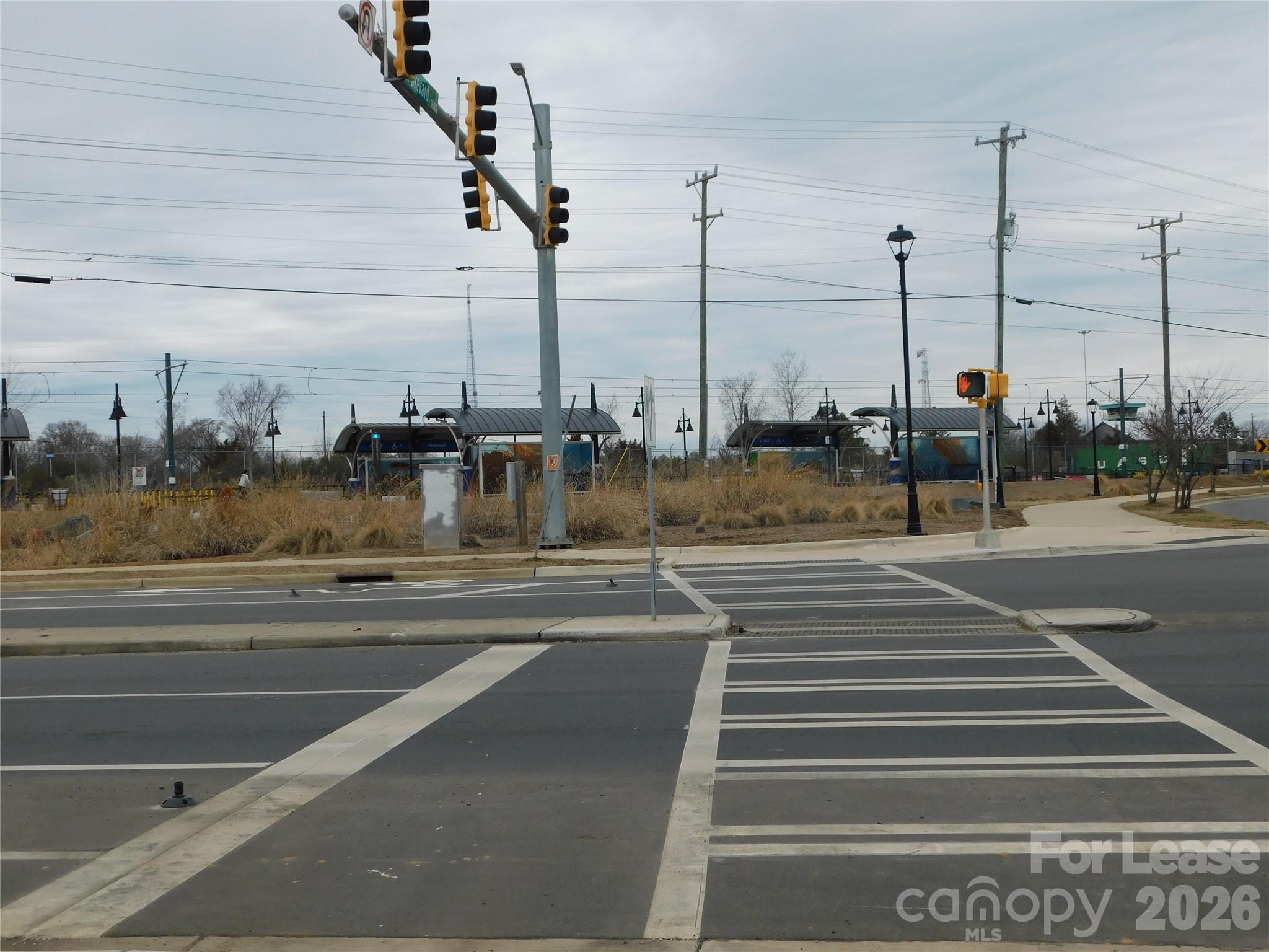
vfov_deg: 32.2
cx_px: 634
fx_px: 1650
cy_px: 476
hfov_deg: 42.1
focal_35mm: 45
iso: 125
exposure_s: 1/800
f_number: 3.7
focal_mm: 8
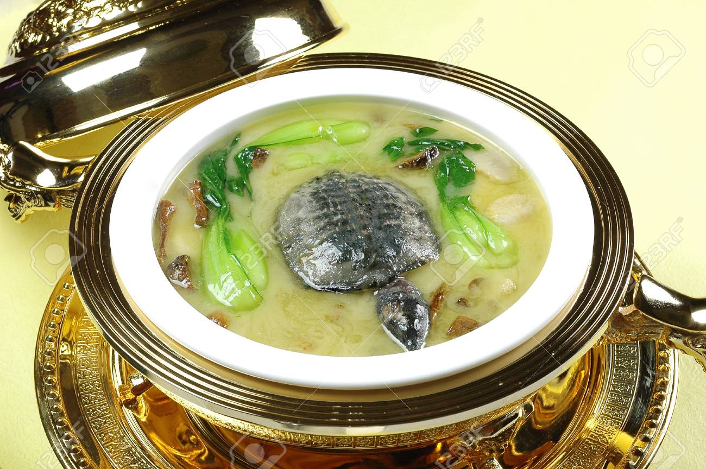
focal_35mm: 82
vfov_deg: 16.5
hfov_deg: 24.6
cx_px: 353
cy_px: 234
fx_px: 1616
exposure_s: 1/4
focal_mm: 55
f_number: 11
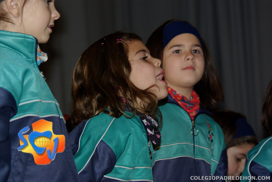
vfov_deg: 7.2
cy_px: 91
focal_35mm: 192
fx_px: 1452
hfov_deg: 10.7
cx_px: 136
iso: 400
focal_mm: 128
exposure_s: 1/125
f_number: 6.7
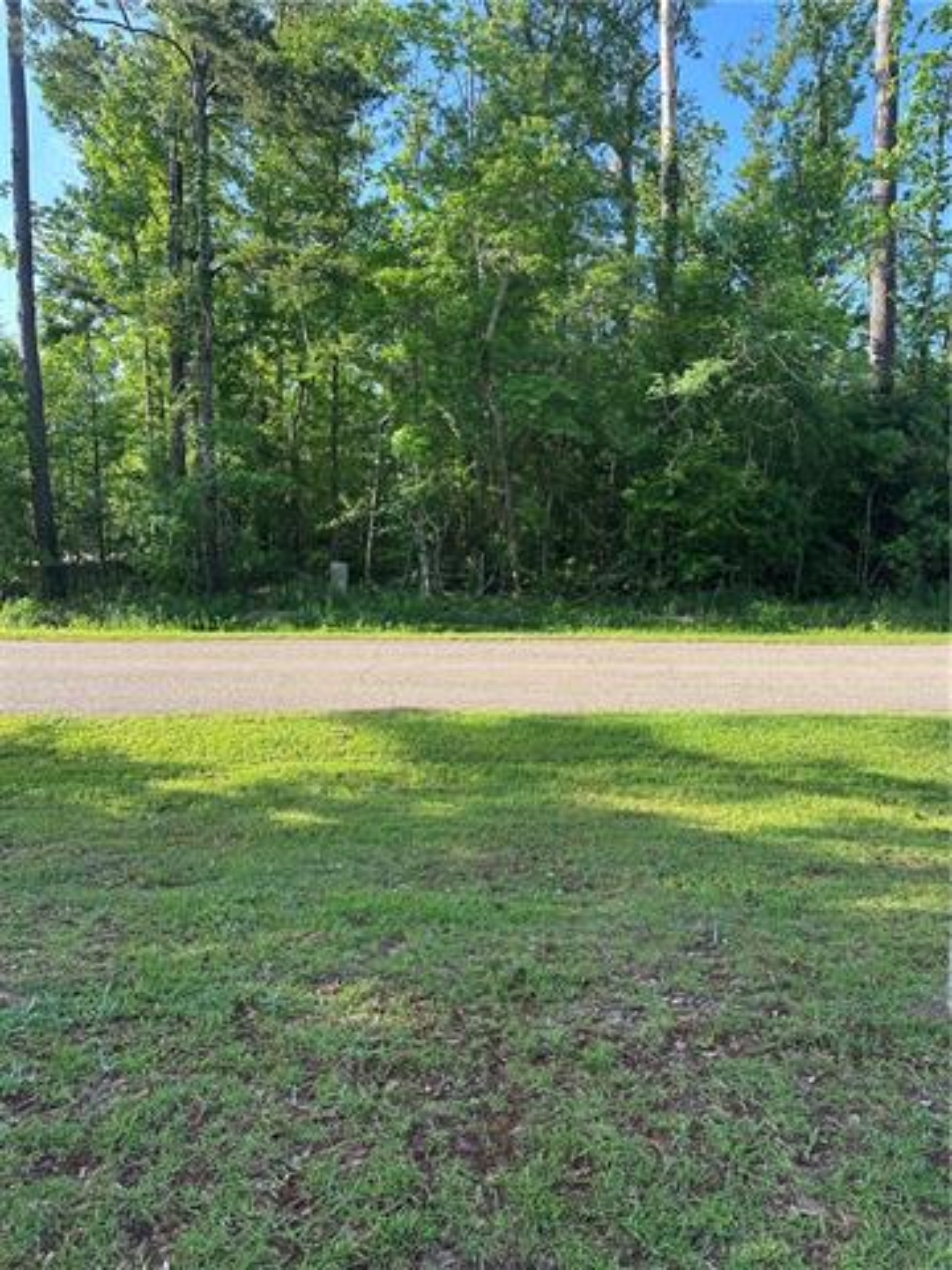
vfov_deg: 71.6
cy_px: 635
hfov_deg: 56.8
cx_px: 476
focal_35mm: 24
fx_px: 880
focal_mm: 6.86
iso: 80
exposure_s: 1/762
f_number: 1.78
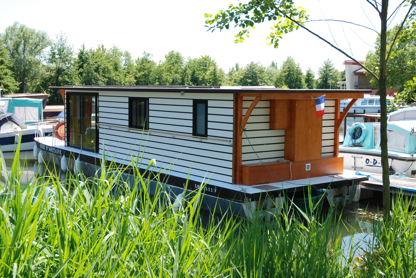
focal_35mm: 46
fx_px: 538
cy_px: 139
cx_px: 208
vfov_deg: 29.0
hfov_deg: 42.3
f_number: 5.6
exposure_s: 1/125
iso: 100
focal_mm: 31
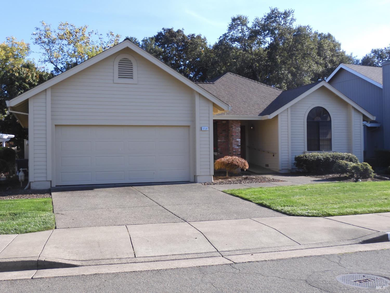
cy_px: 146
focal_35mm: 38
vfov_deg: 37.7
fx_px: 428
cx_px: 195
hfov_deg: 49.0
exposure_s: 1/400
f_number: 4
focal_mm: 6.8
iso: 100
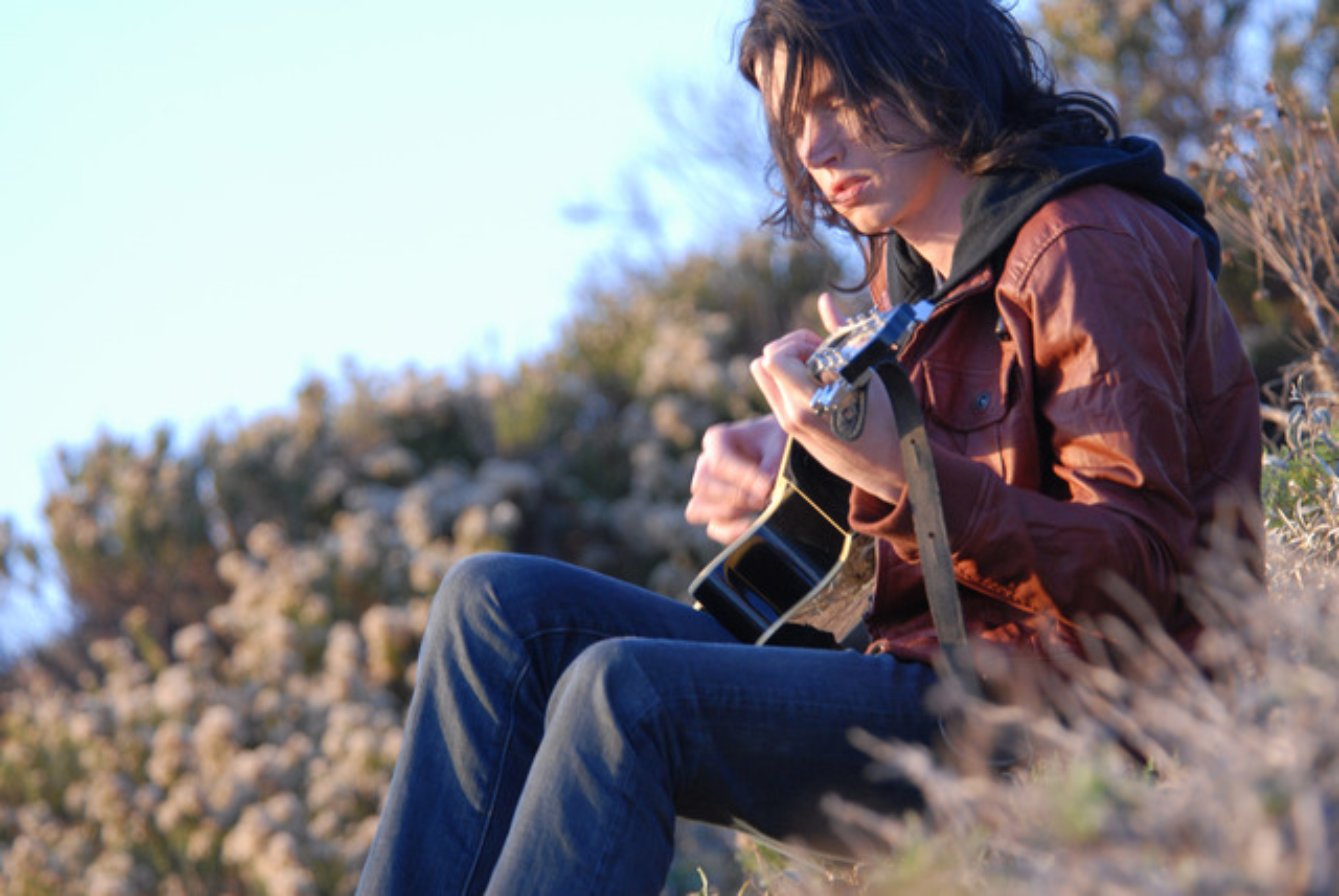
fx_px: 11168
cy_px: 448
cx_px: 670
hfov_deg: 6.9
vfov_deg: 4.6
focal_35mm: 300
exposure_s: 1/125
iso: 320
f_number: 5.3
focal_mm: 200
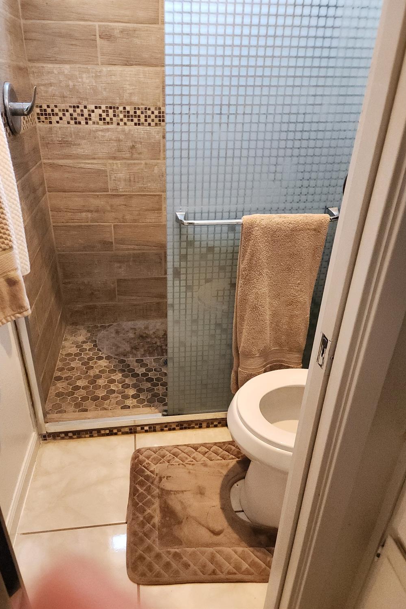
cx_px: 183
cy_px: 304
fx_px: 406
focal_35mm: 24
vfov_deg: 73.7
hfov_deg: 53.1
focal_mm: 6.4
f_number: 1.8
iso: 800
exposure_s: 1/120
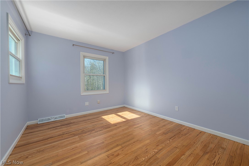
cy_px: 83
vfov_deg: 81.1
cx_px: 124
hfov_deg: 104.3
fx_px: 97
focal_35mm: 14
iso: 200
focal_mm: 14
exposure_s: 1/60
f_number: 9
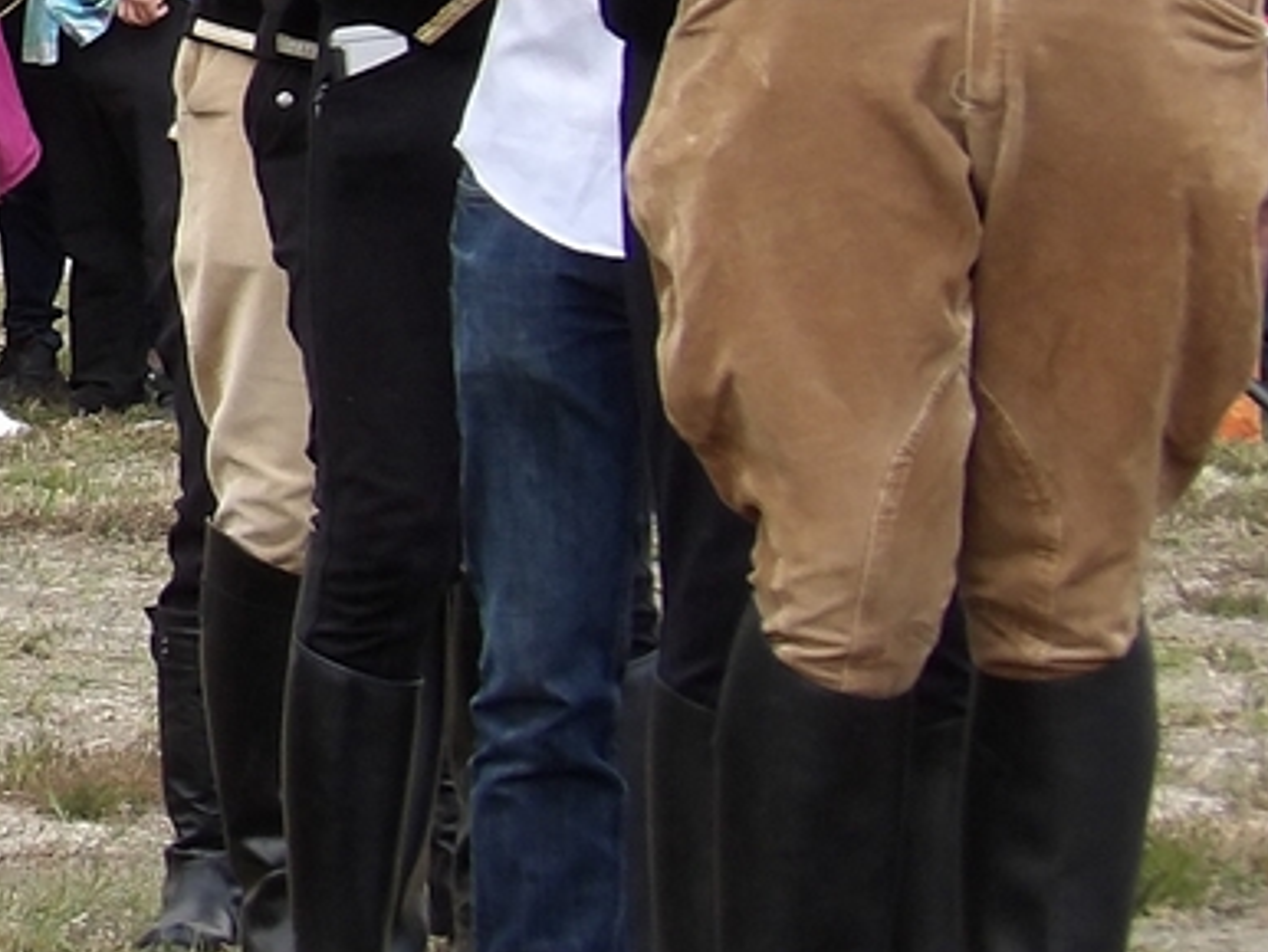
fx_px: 14515
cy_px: -159
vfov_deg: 3.8
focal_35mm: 396
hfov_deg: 5.0
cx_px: -851
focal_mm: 18.2
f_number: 4.2
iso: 100
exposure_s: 1/200
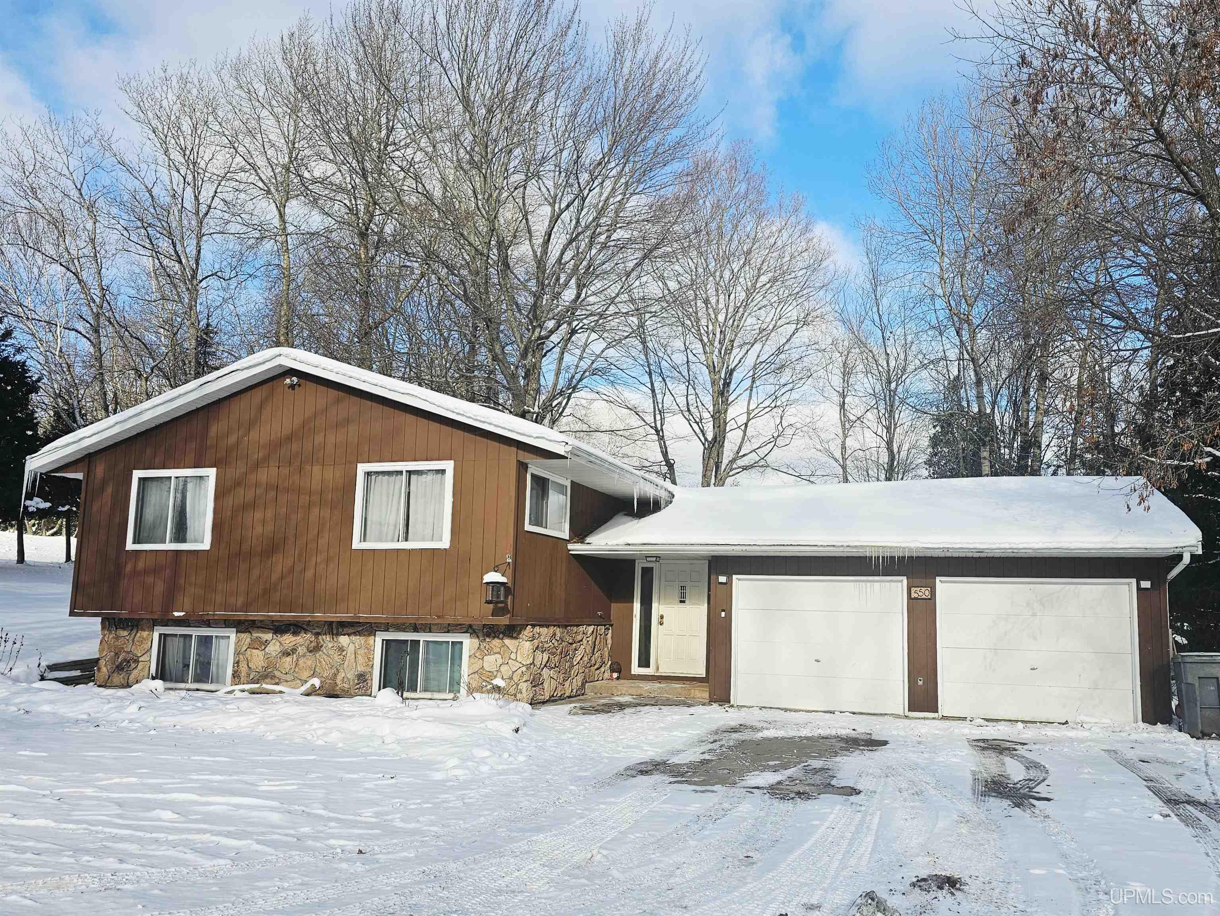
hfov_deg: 73.9
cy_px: 458
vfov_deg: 58.9
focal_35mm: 23
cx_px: 610
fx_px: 811
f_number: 1.7
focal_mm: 6.3
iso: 20
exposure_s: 1/1111
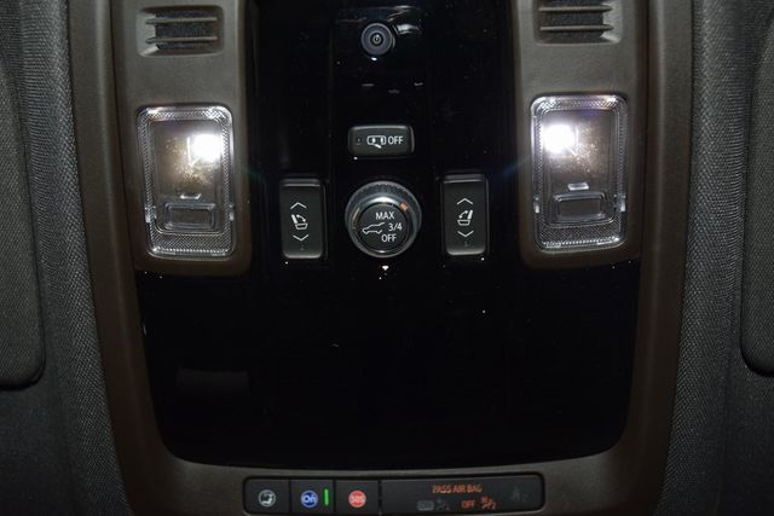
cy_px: 258
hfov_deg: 47.9
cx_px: 387
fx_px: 871
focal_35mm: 40
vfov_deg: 33.0
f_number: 3.8
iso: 640
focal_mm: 27
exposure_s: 1/80
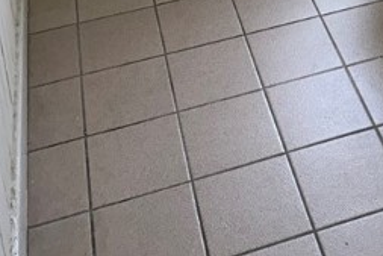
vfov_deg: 13.3
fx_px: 873
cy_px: -323
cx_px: 339
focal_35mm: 82
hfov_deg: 24.1
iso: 80
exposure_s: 1/121
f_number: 1.5
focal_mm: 5.7
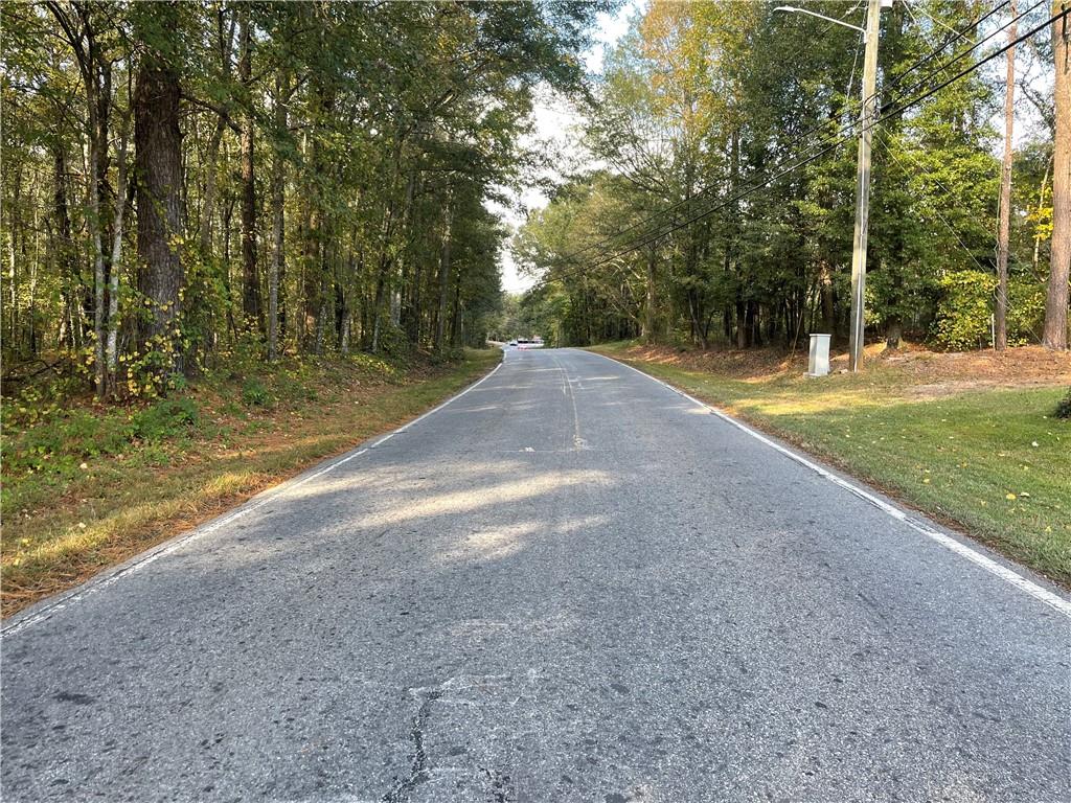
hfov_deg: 67.3
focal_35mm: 26
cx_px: 536
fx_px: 804
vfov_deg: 53.1
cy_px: 402
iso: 32
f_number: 1.6
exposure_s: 1/127
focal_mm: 4.2
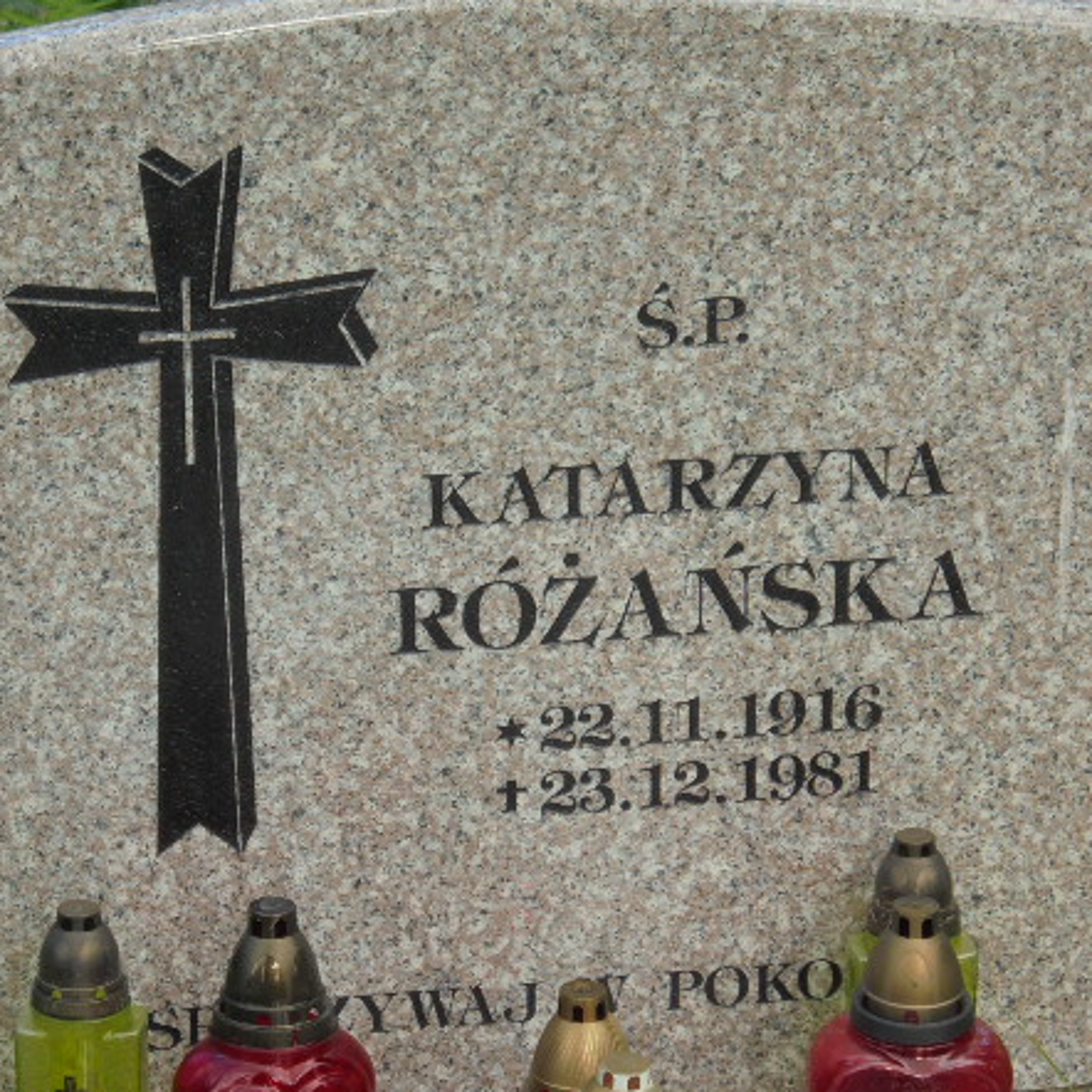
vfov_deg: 12.7
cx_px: 462
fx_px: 4890
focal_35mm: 137
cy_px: 556
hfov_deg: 12.7
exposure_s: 1/200
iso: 100
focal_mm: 19.2
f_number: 5.1
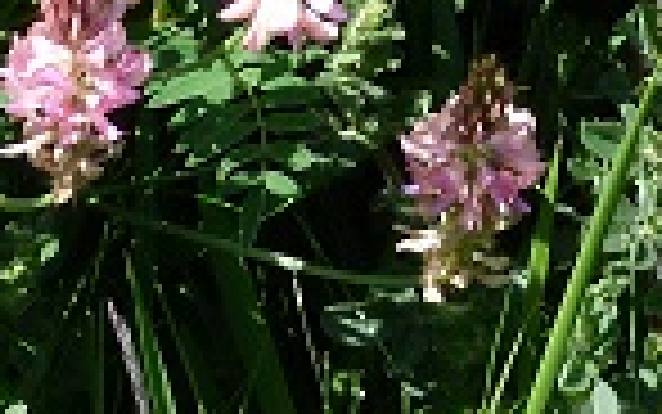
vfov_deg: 4.9
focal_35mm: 260
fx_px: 4693
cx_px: 603
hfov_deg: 8.0
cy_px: -670
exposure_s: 1/250
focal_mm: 8.1
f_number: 4
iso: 80
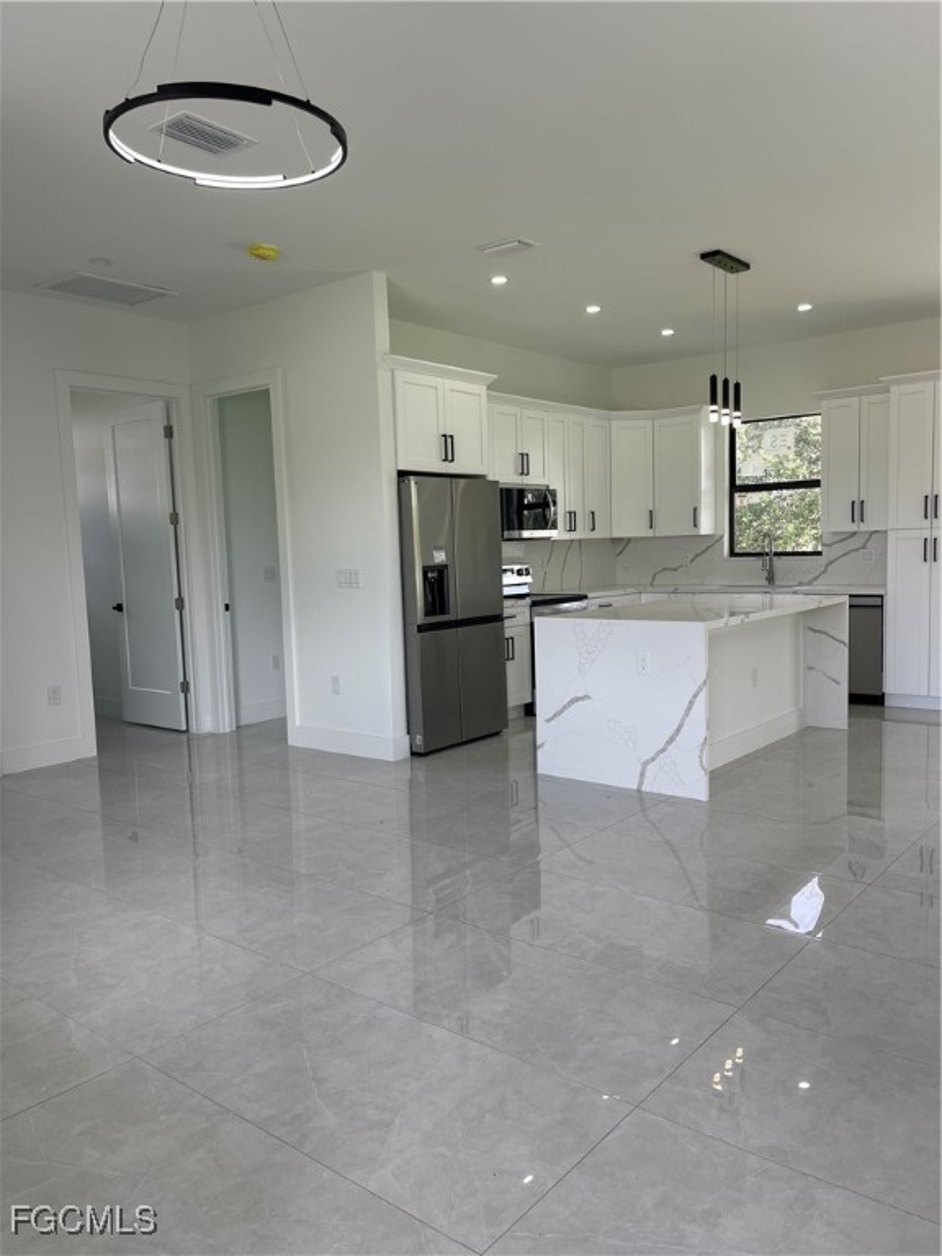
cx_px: 471
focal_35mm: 25
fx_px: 907
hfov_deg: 54.9
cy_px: 628
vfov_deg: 69.4
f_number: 1.6
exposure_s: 1/195
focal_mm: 5.1
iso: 32
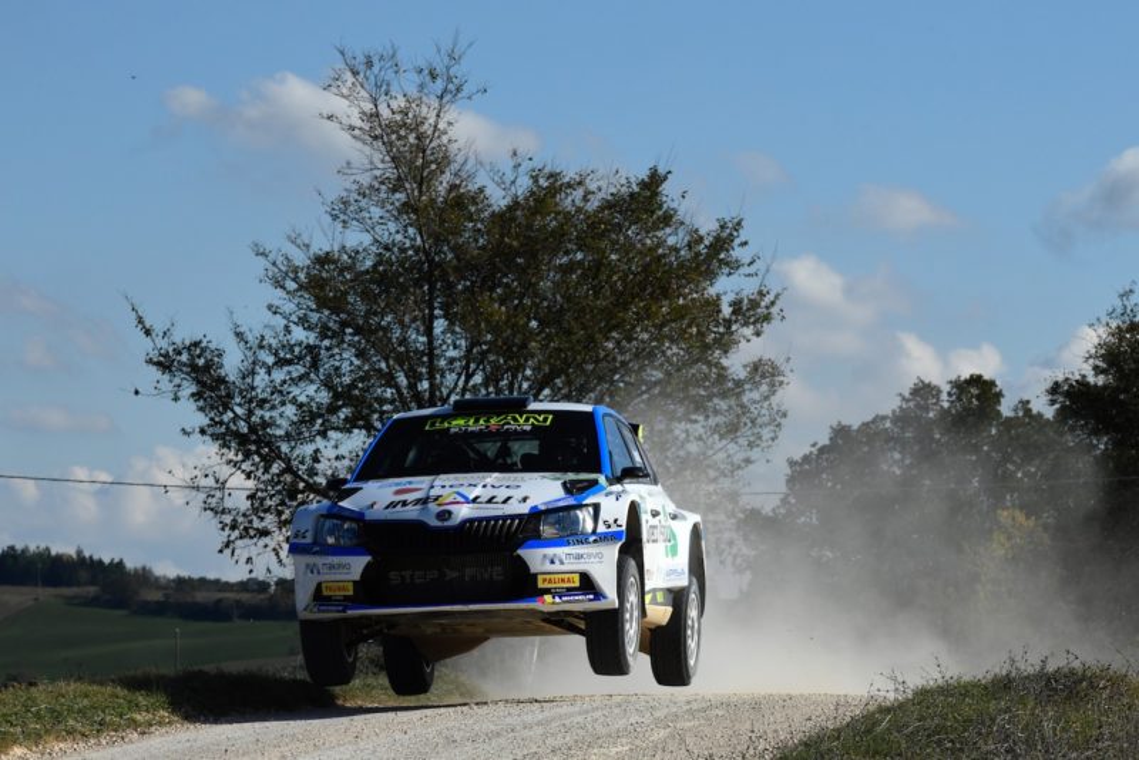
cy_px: 380
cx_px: 570
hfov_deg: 11.1
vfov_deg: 7.4
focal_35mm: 185
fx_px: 5855
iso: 1000
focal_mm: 185
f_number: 16
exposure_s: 1/1250
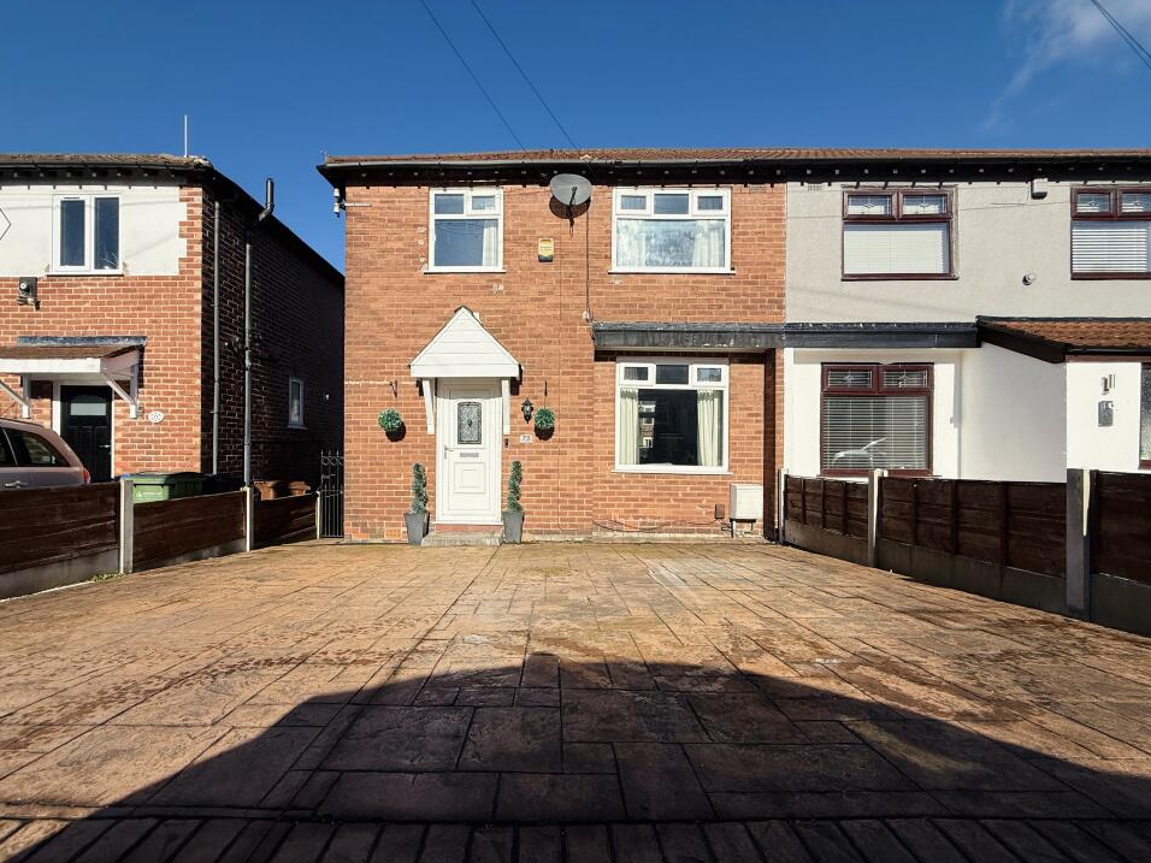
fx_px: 499
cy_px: 453
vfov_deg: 81.7
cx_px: 541
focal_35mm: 15
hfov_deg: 98.1
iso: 50
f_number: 2.2
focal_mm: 2.22
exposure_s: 1/3125
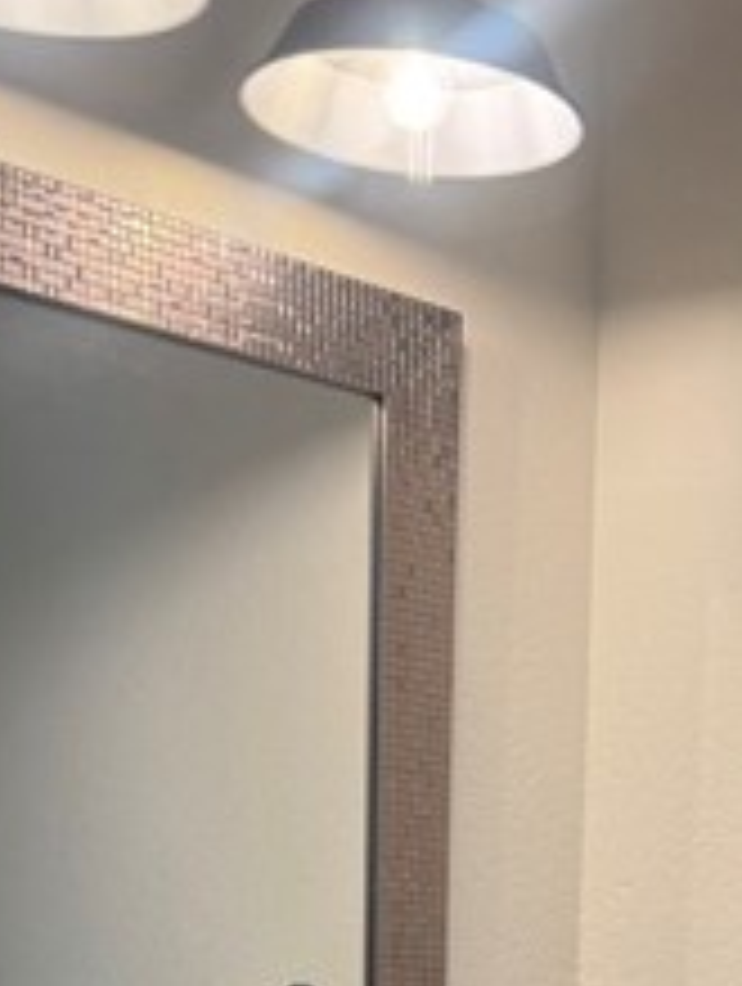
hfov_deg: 21.0
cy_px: 1283
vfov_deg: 24.3
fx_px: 1995
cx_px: 441
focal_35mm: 70
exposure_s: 1/120
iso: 125
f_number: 1.78
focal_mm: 6.76
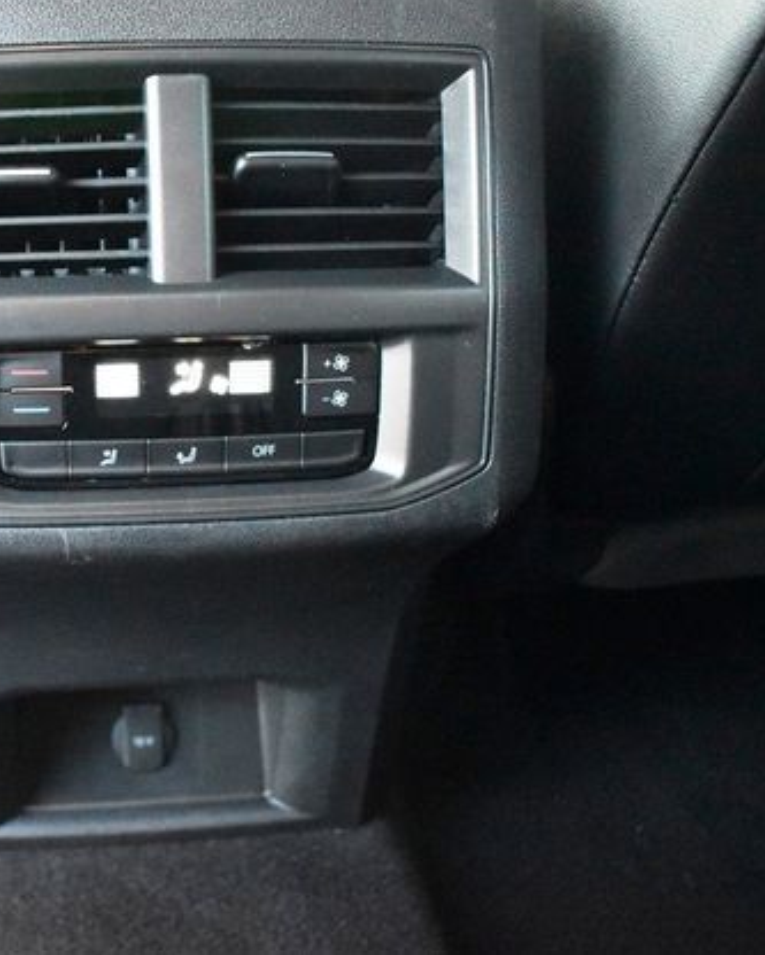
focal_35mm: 39
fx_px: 1103
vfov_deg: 46.8
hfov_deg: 36.4
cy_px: 467
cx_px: 110
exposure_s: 1/125
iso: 6400
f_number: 3.5
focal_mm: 18
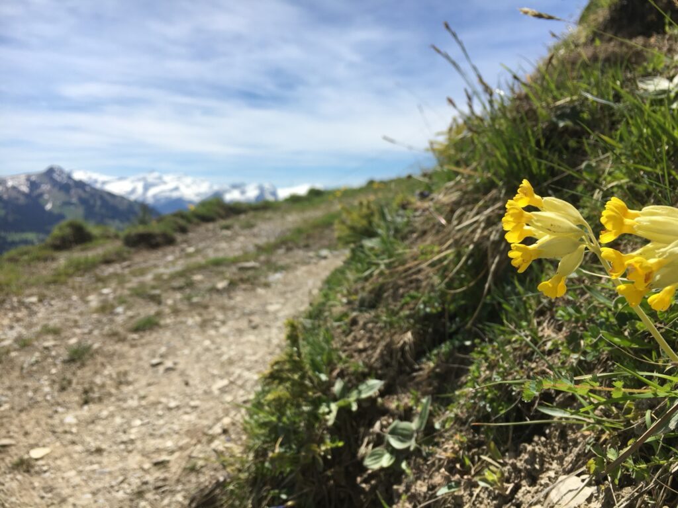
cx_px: 339
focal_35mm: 29
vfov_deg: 48.2
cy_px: 254
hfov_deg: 61.7
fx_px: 568
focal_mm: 4.15
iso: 25
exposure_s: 1/1637
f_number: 2.2
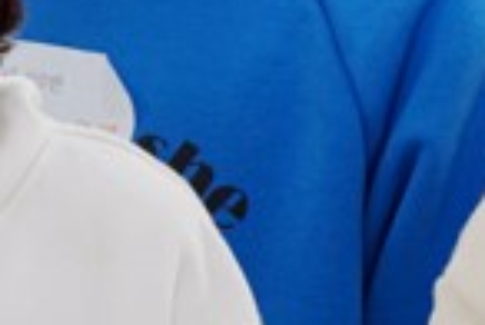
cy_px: 285
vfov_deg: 1.4
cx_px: 432
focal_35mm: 1015
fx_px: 13702
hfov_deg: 2.0
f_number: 4
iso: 1000
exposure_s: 1/200
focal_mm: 165
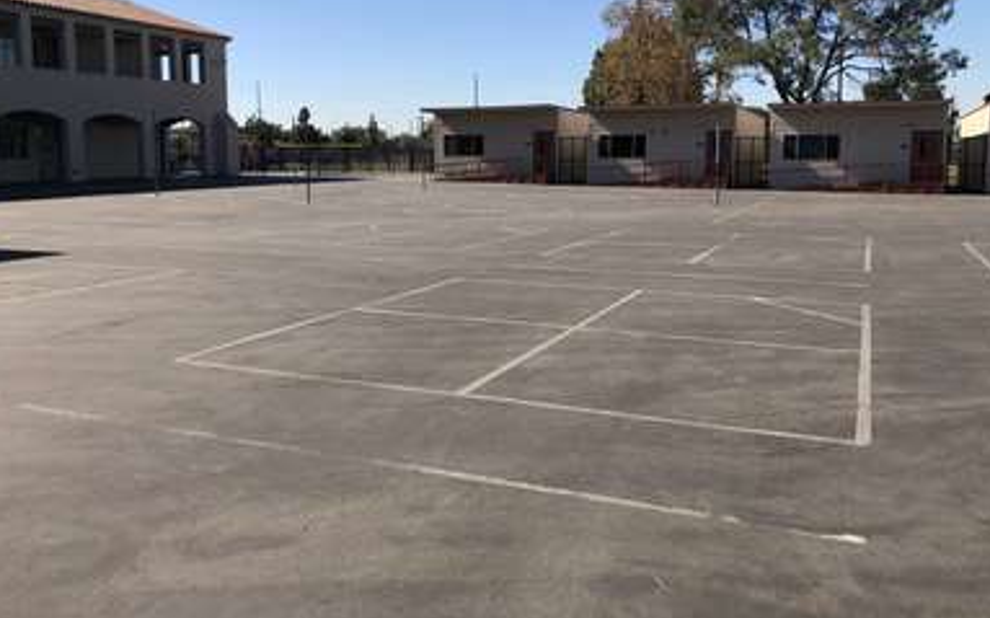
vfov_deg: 40.3
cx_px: 486
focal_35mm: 31
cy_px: 240
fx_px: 836
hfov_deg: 61.3
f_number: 1.8
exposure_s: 1/1799
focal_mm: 4
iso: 20
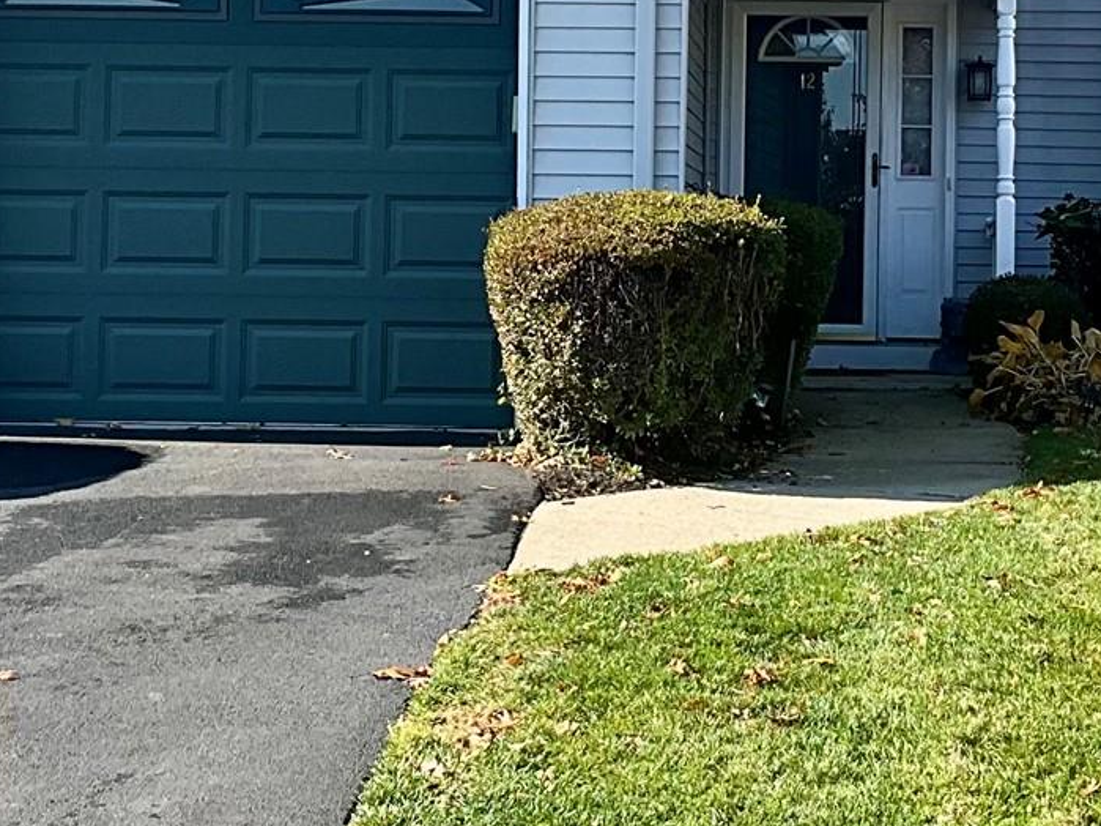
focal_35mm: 85
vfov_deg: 17.2
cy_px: 184
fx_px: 2703
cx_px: 791
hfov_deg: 22.9
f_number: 1.8
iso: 25
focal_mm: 3
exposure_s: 1/792
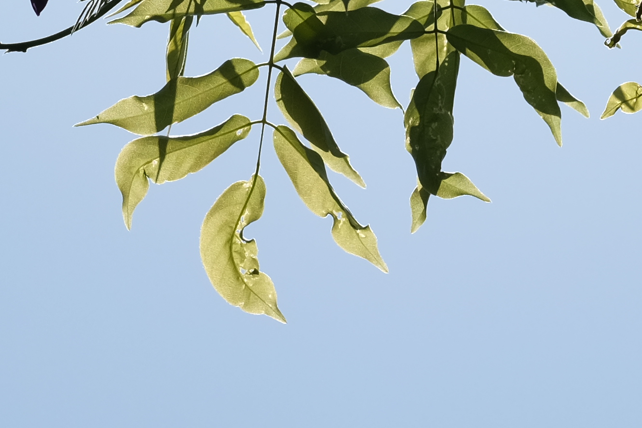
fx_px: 5509
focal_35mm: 309
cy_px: 202
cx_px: 1011
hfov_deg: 6.6
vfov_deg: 4.4
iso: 200
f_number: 8
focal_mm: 56
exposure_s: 1/1400
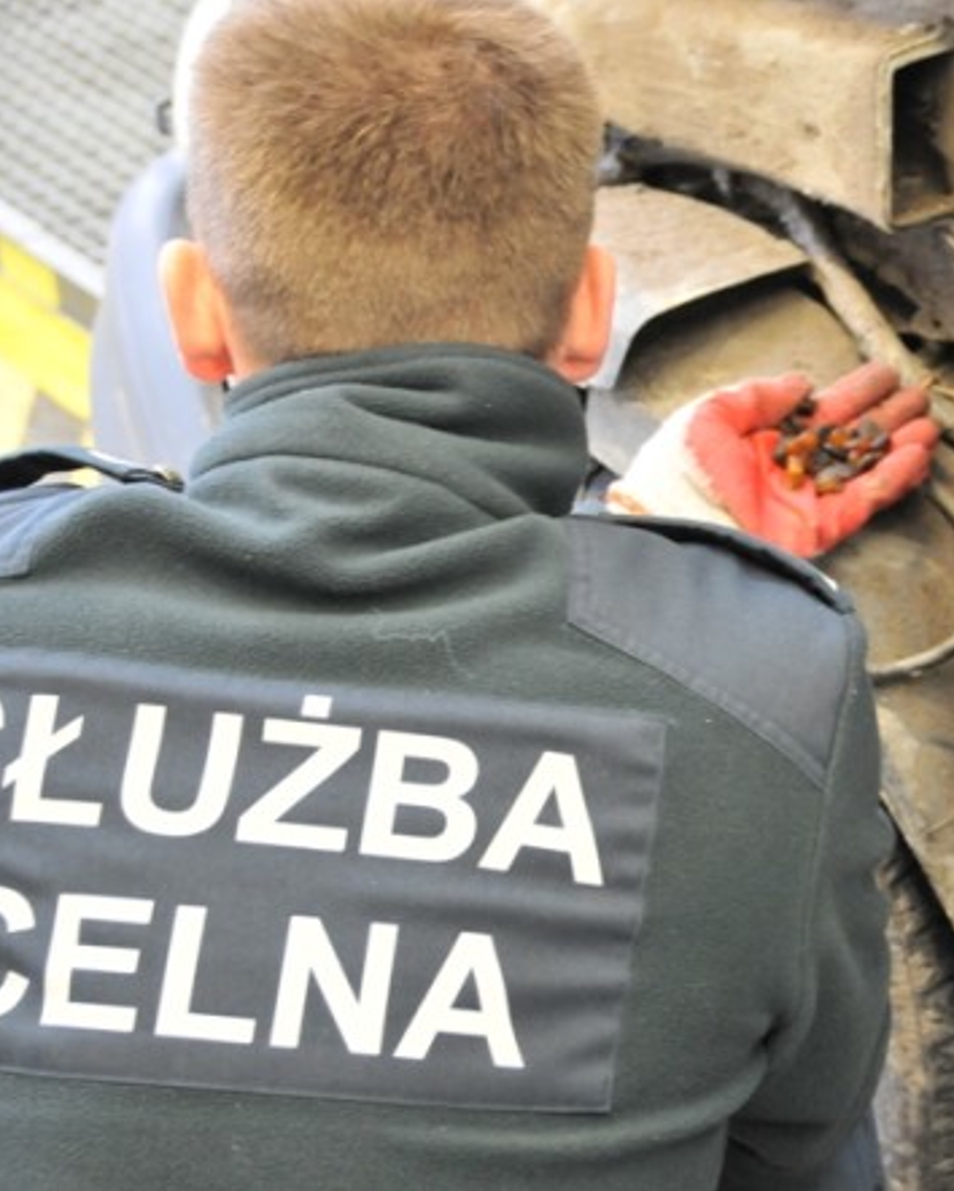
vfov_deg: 19.6
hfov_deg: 15.5
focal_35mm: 98
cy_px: 597
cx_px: 876
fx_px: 3456
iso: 1400
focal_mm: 46
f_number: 4.8
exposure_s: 1/30
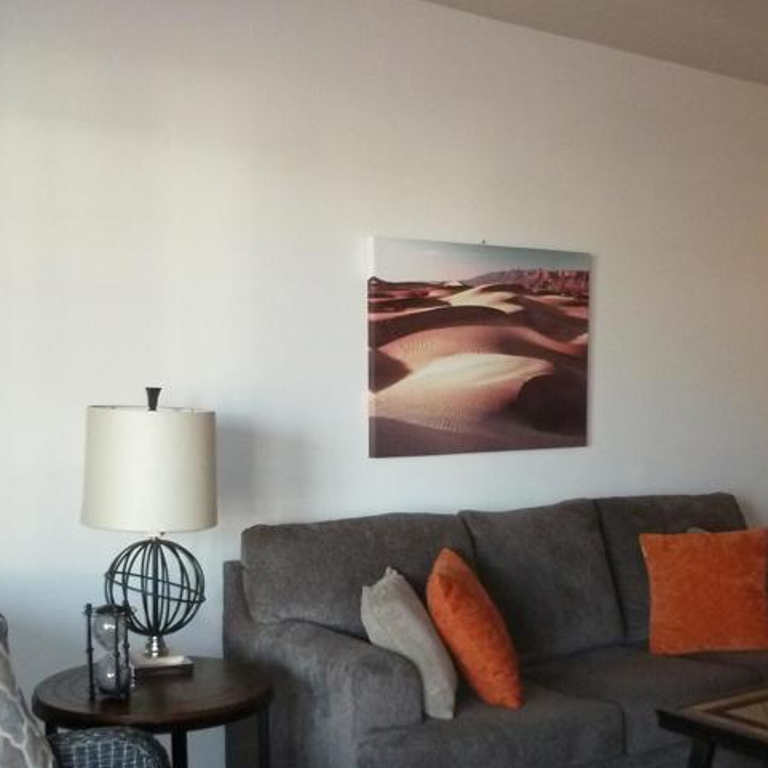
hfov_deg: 35.9
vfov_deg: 35.6
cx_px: 477
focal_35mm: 47
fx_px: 1180
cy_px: 533
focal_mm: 4.1
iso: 400
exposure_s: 1/30
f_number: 3.3
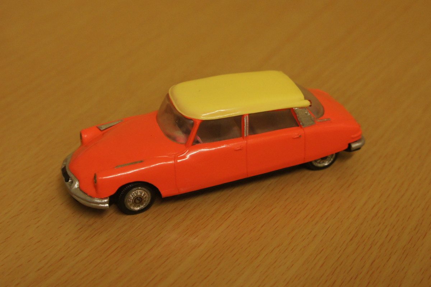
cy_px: 144
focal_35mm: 34
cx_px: 216
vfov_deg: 38.4
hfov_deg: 55.1
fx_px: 413
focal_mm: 23
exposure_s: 1/40
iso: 640
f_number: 4
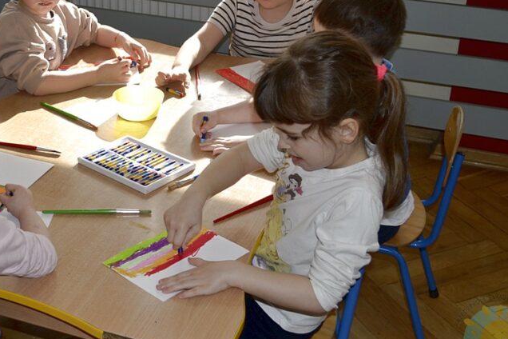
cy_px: 118
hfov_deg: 33.9
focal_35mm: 58
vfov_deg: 23.3
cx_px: 142
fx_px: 818
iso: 100
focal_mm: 24
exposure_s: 1/125
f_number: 4
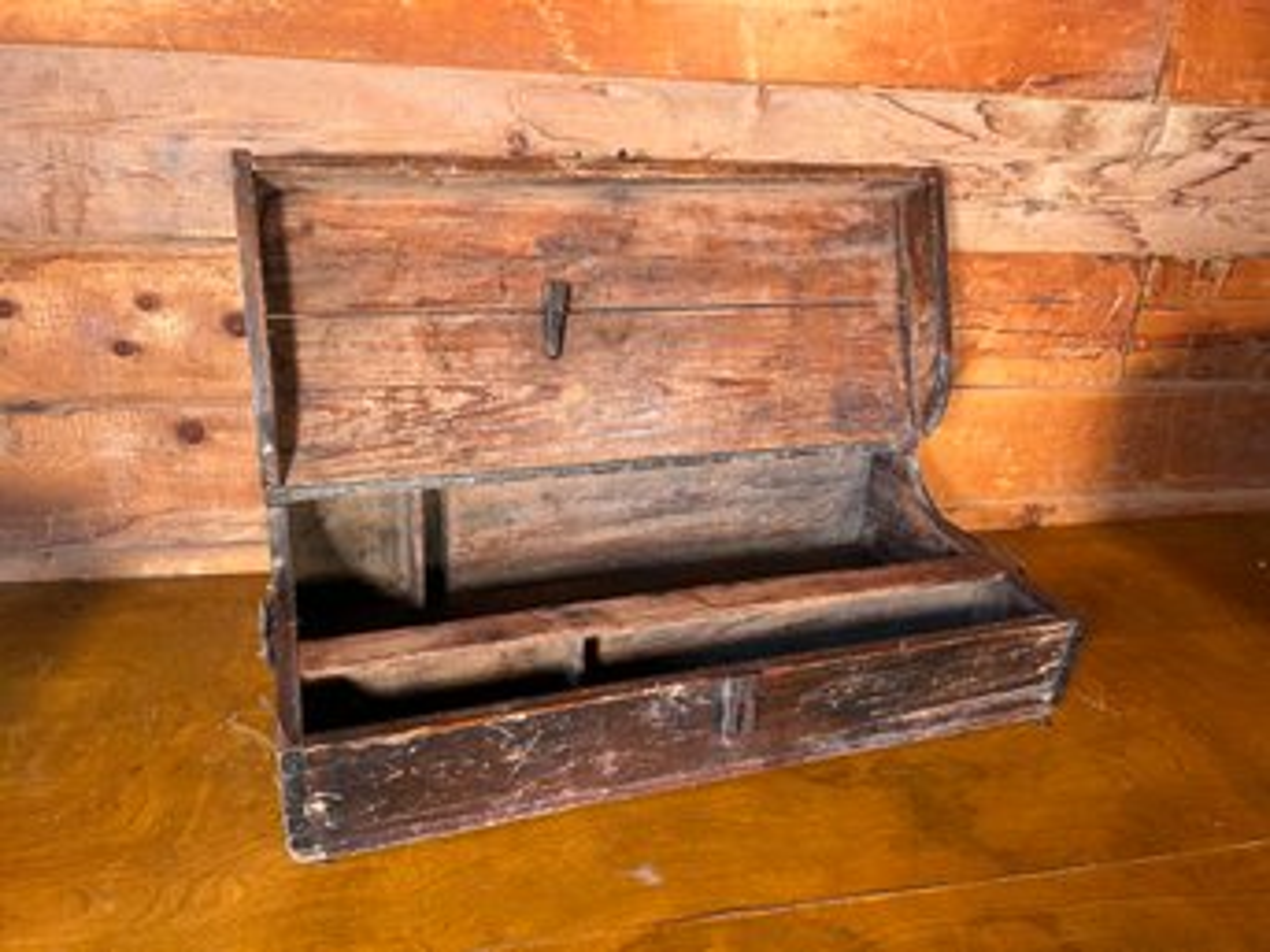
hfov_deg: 67.3
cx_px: 635
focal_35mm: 26
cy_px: 476
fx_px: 954
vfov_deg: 53.0
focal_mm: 5.7
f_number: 1.5
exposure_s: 1/76
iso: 125
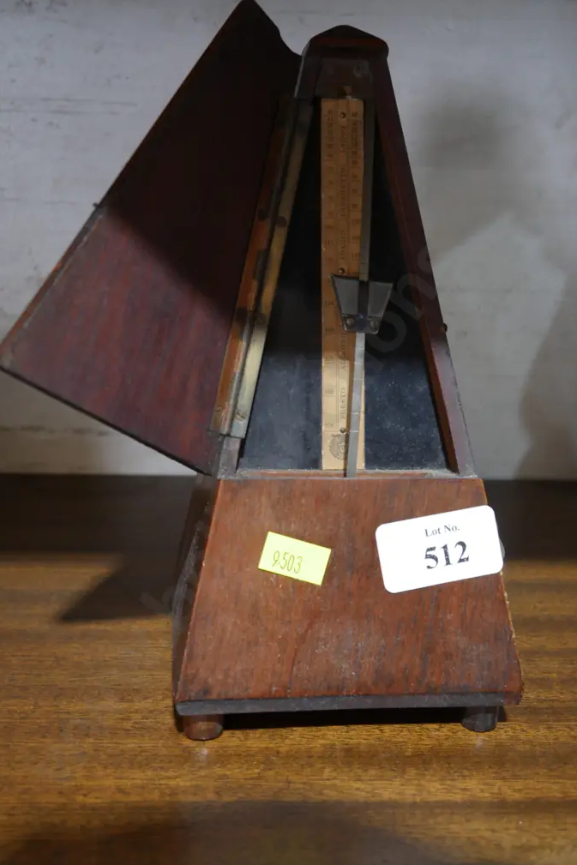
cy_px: 433
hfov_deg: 35.1
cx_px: 308
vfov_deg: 50.7
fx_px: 913
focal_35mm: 38
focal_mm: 18
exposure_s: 1/60
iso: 800
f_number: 4
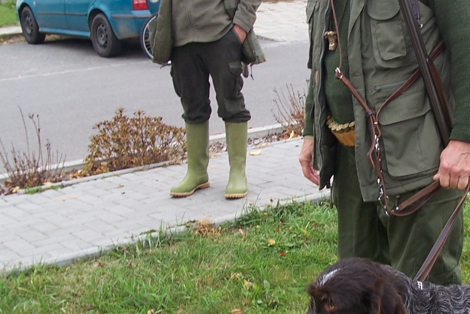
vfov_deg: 19.4
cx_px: 408
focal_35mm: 70
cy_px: 192
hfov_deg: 27.9
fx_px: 914
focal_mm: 6
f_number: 2.8
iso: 80
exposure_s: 1/125
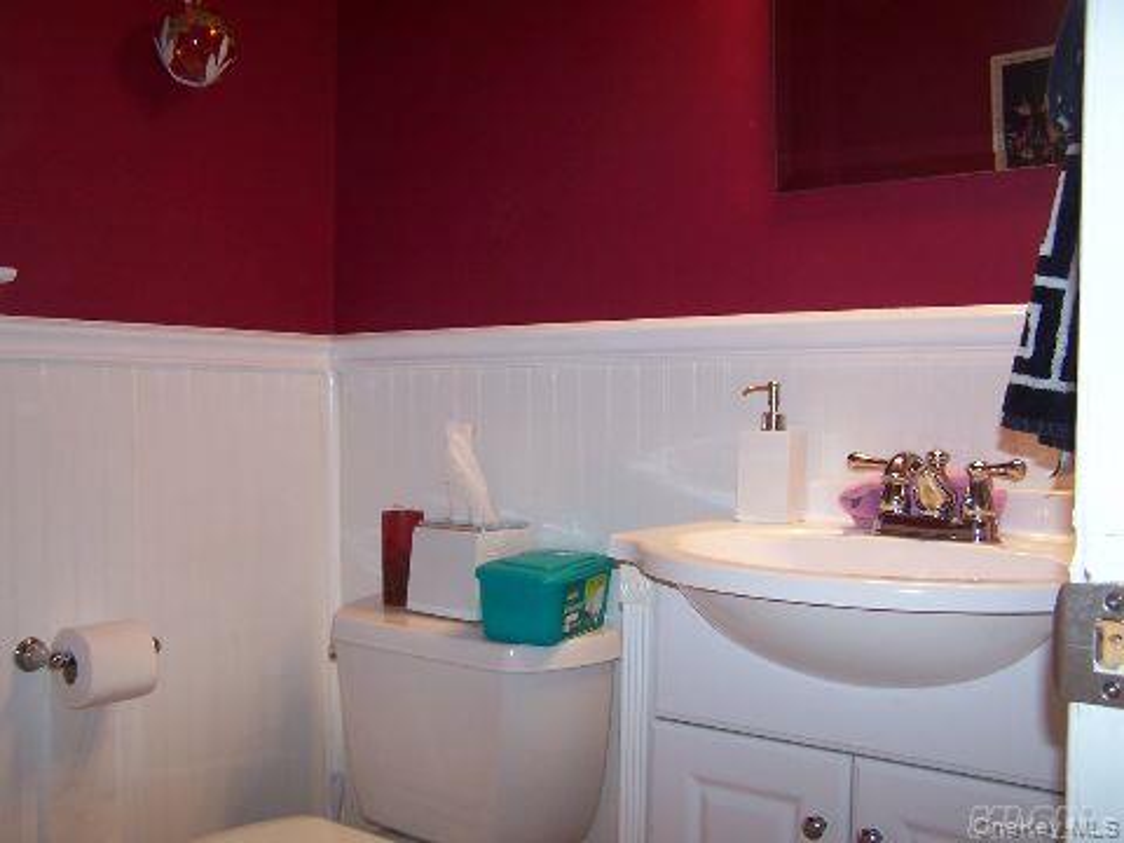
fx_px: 1234
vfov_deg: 37.7
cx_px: 562
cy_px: 422
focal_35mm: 38
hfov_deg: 49.0
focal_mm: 6.3
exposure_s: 1/60
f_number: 2.8
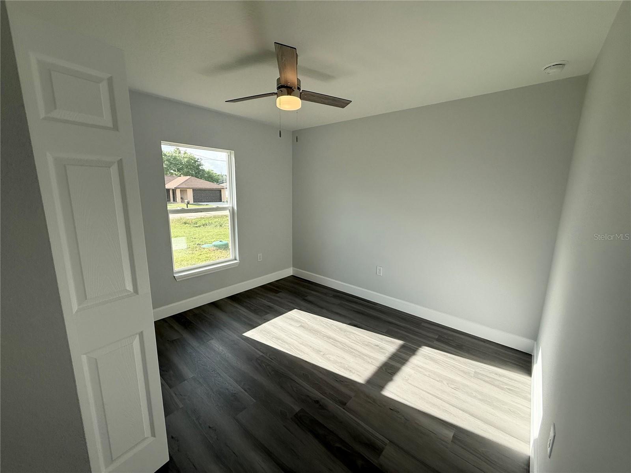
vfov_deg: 85.7
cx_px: 316
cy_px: 236
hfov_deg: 102.1
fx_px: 255
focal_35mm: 14
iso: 64
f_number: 2.2
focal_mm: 2.22
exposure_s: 1/390
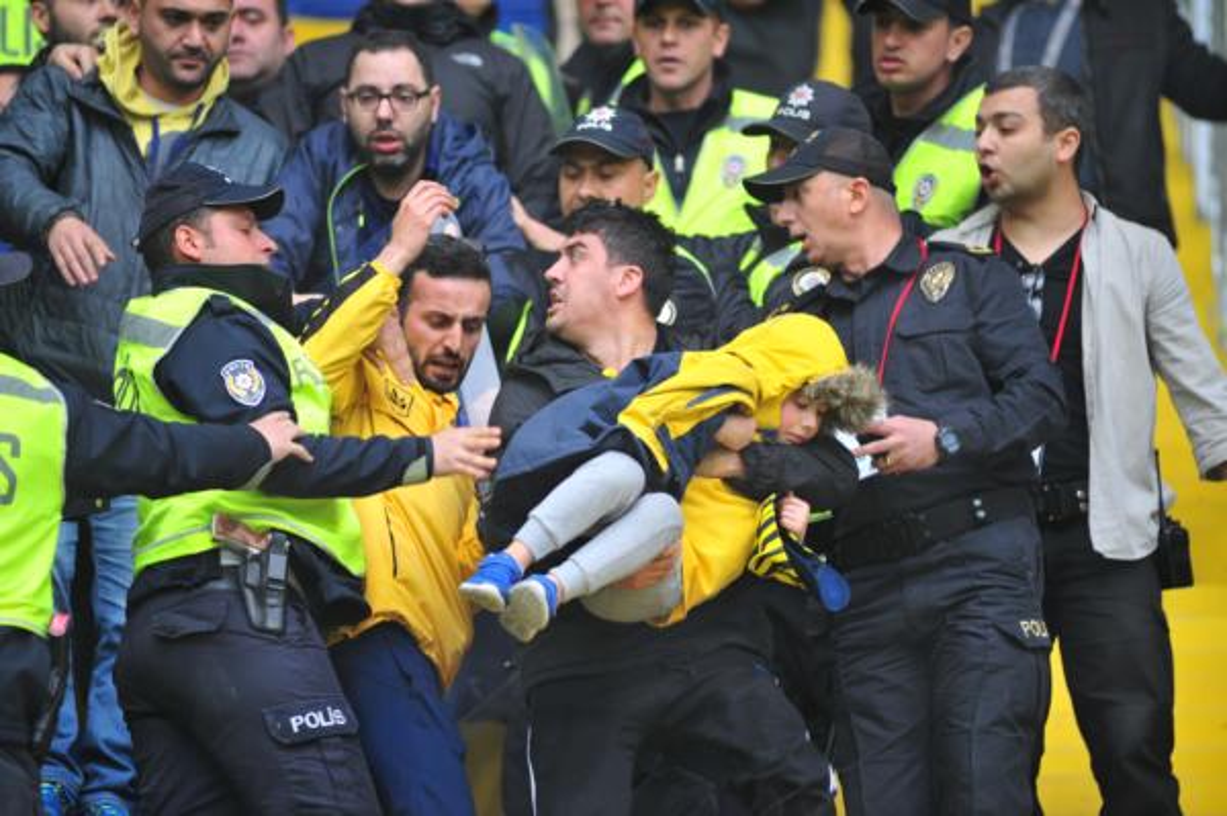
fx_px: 10216
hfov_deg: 6.9
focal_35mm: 300
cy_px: 408
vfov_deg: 4.6
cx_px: 614
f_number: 2.8
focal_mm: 300
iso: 640
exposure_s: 1/200
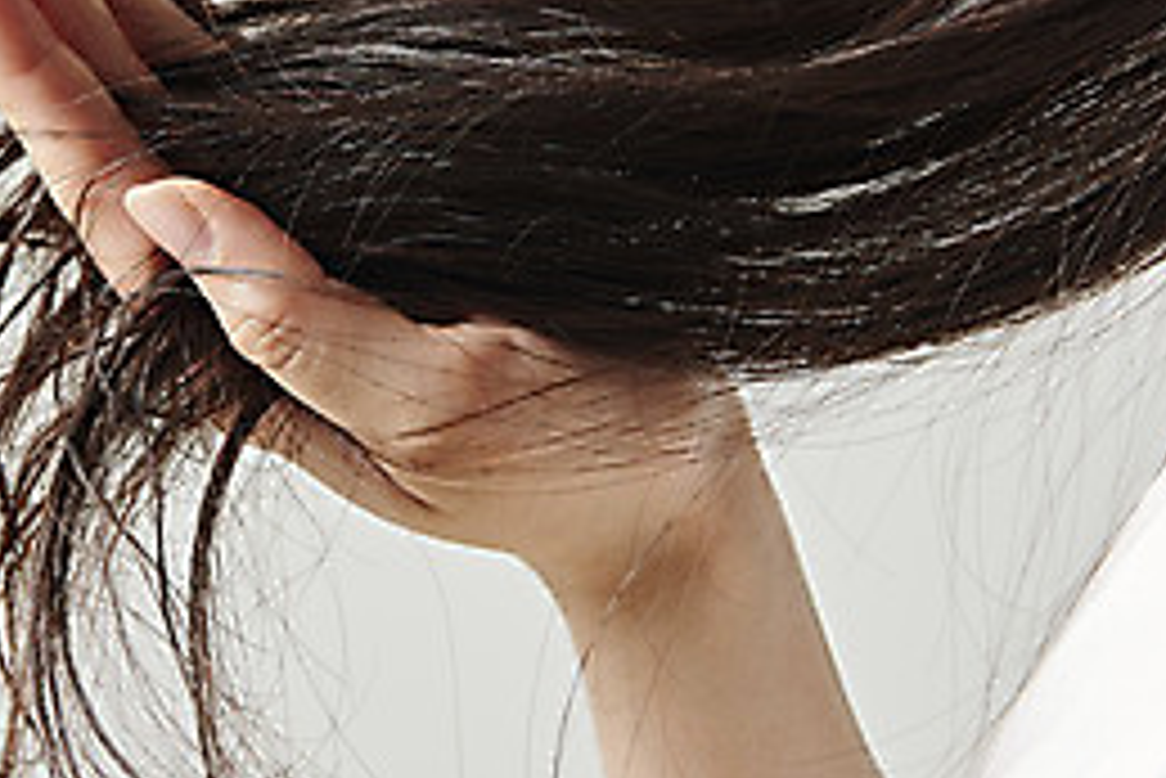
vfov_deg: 8.5
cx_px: 371
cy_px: 463
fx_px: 5250
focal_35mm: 162
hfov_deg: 12.7
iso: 31
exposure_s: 1/125
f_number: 8
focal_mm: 70
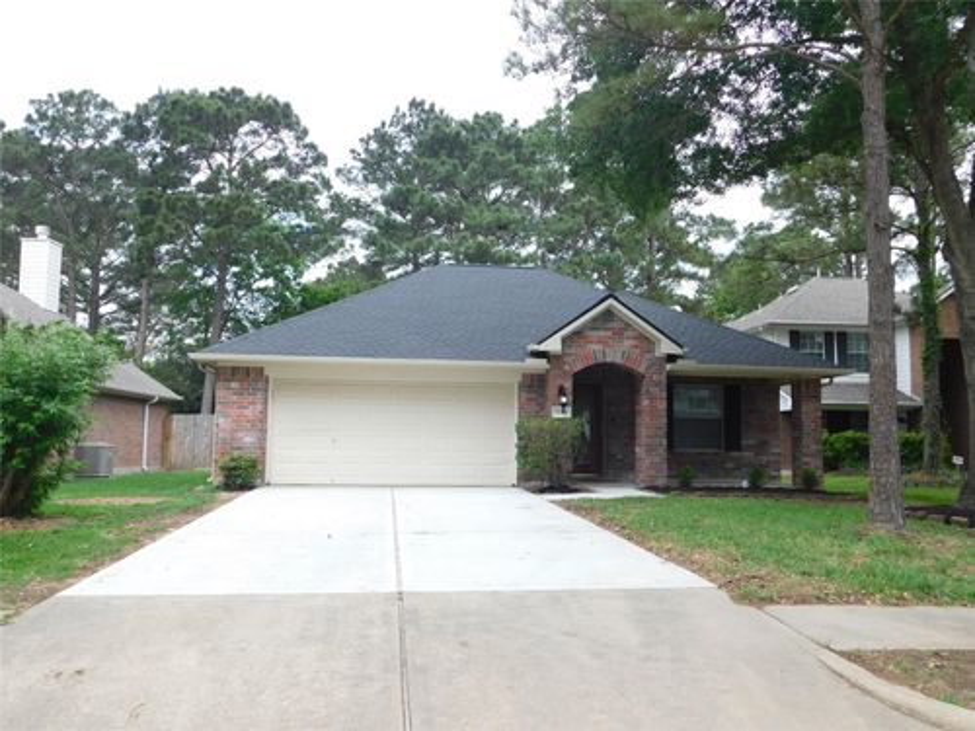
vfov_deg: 46.8
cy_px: 366
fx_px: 845
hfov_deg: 60.0
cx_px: 488
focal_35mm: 30
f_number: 3.2
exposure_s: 1/500
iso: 125
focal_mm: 5.3
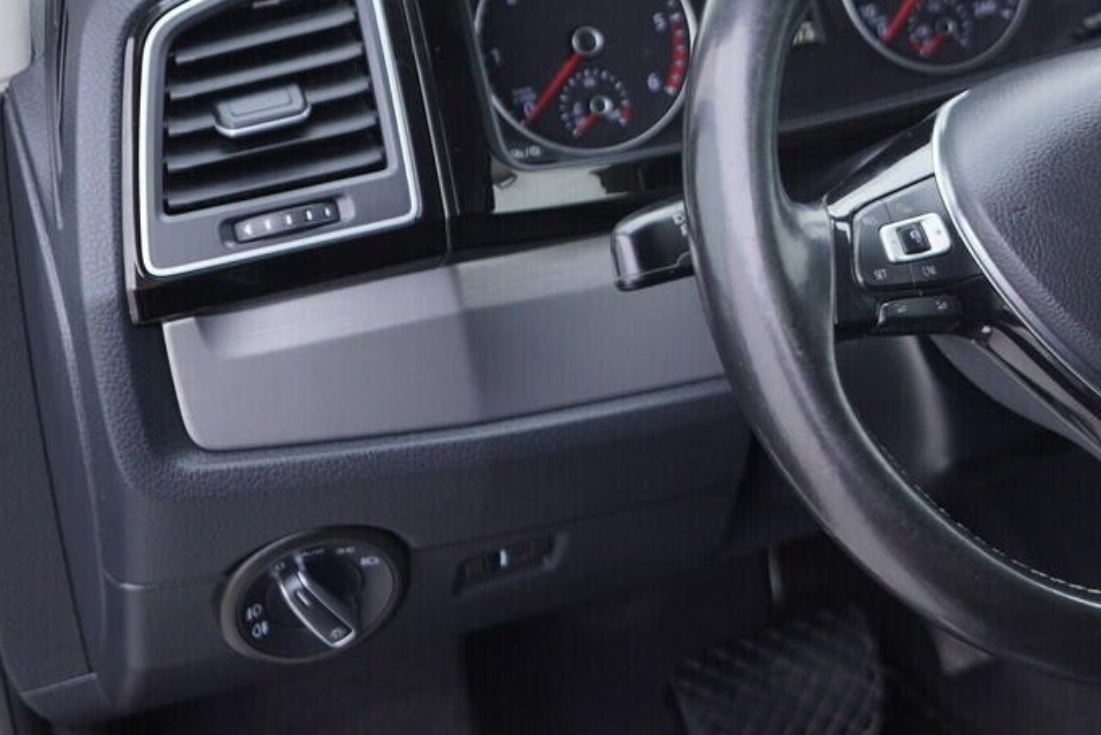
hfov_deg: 25.8
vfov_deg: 17.7
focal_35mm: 76
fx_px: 2325
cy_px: 76
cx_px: 998
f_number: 2.8
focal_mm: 24
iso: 200
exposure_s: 1/40
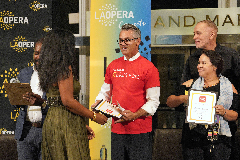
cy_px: 80
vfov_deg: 10.8
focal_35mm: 127
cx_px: 120
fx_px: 847
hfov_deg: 16.1
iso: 5000
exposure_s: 1/200
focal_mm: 127
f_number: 4
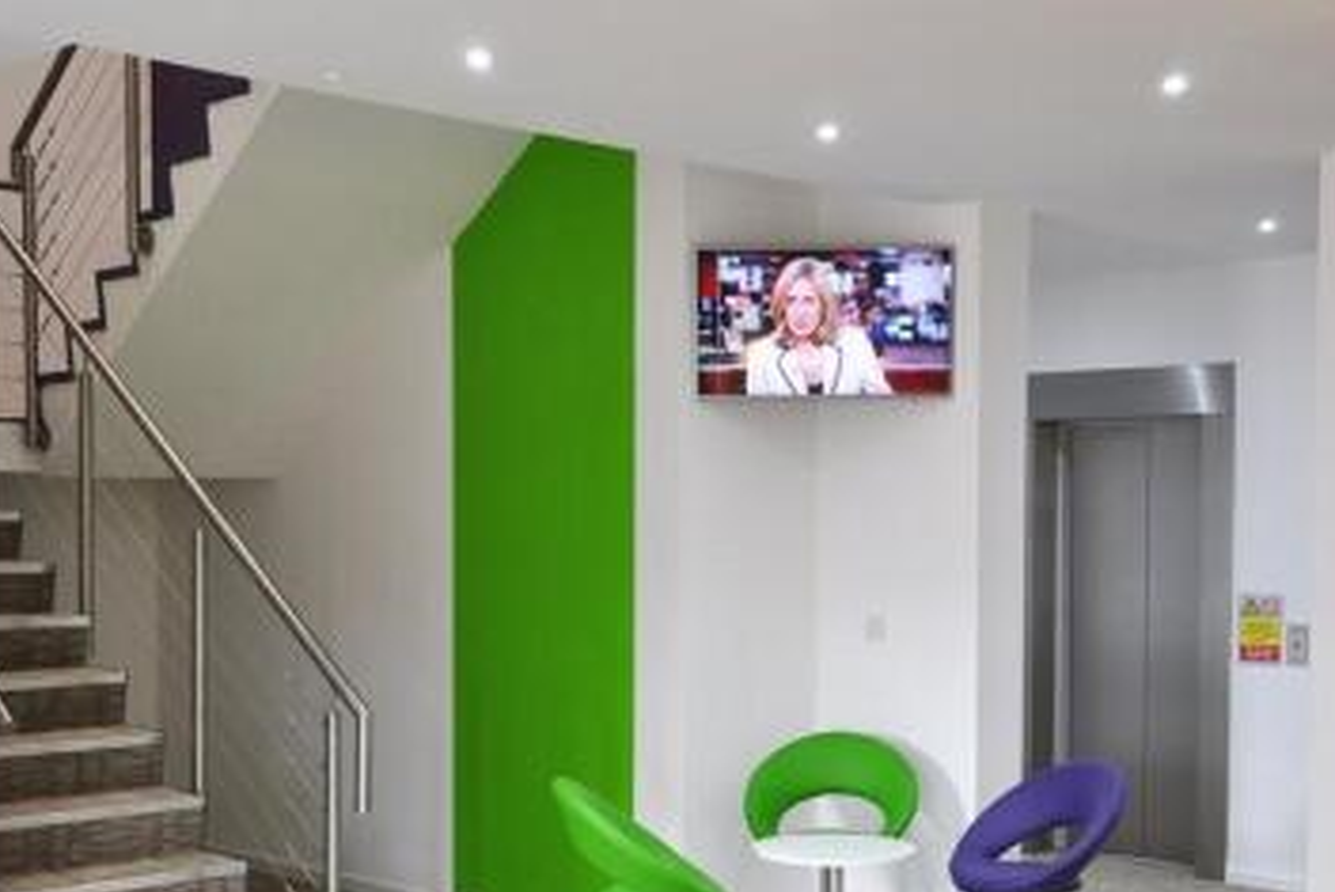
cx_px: 671
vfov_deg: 26.5
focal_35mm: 51
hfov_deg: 39.1
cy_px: 594
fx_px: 1880
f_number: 5.6
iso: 400
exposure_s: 1/30
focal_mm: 25
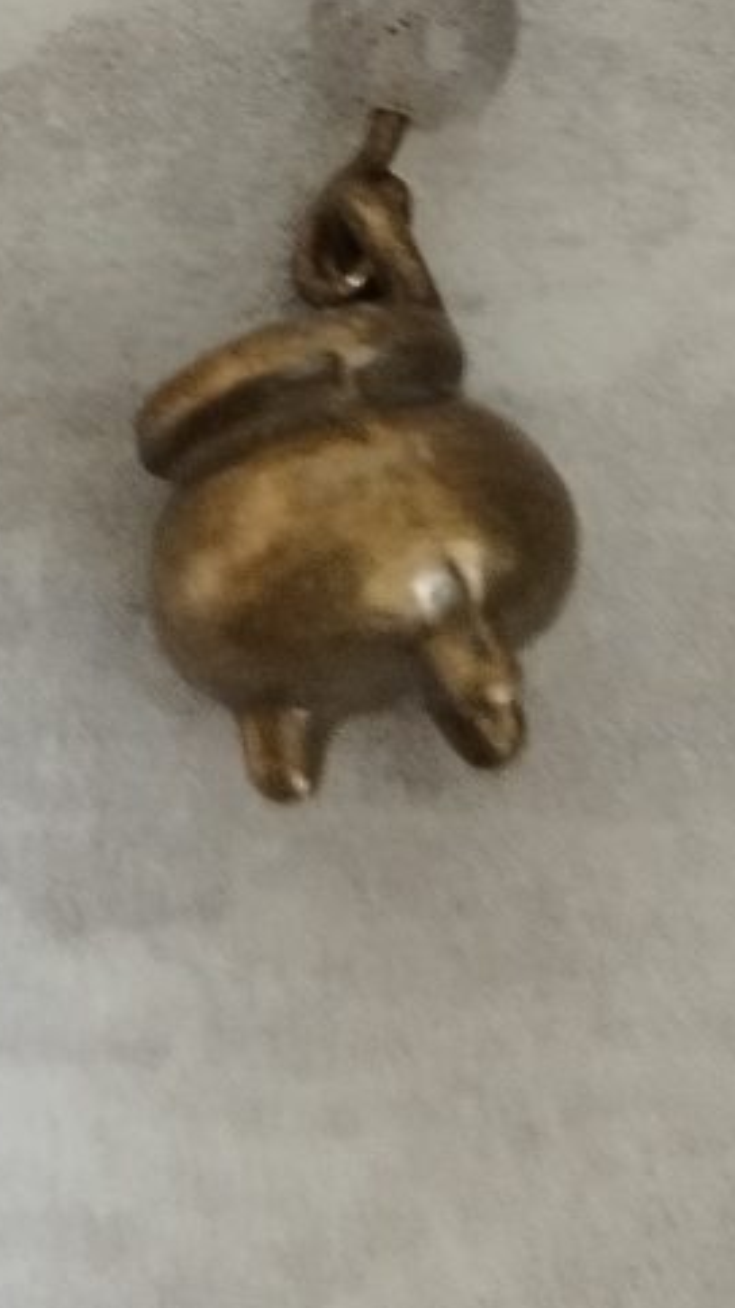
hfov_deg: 11.1
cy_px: -403
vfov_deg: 18.4
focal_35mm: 108
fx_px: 3745
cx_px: 46
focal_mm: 5.95
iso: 510
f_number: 1.89
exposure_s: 1/33.3
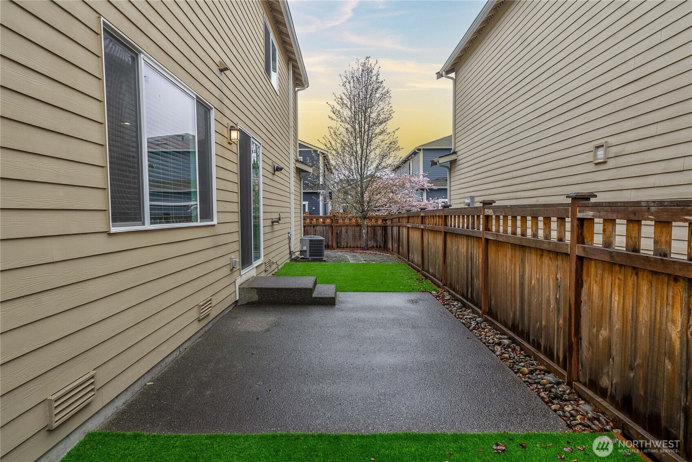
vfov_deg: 62.0
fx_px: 385
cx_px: 346
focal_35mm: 20
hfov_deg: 83.9
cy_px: 231
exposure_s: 1/30
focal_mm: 20
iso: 100
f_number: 7.1
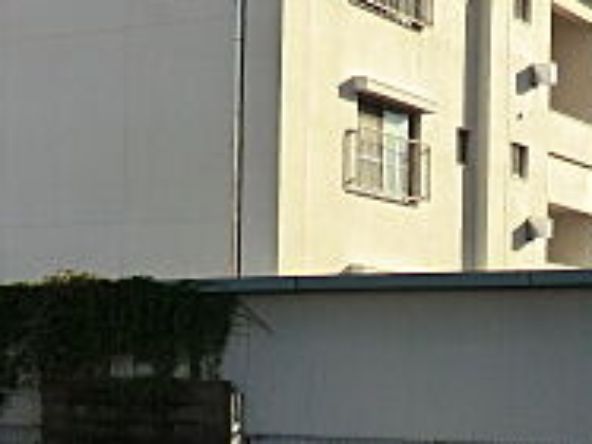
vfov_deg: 17.4
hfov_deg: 22.7
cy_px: 482
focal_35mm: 82
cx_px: 630
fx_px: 1401
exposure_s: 1/1000
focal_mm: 4.3
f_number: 3.2
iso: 80
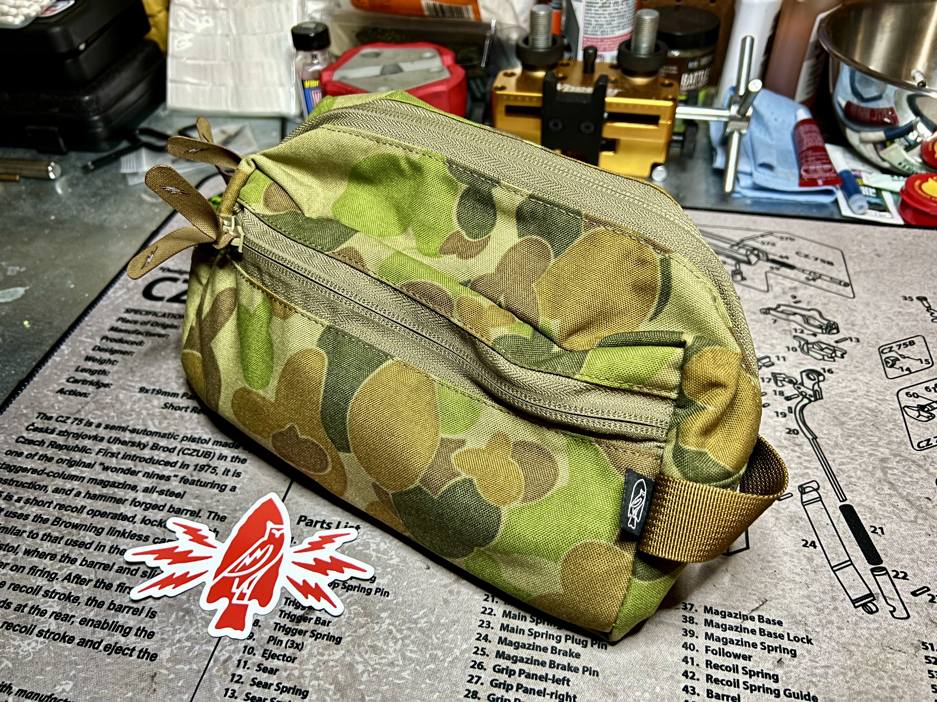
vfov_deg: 53.1
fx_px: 704
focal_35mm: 26
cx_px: 468
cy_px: 351
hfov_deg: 67.3
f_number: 1.5
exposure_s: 1/60
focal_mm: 5.7
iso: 200
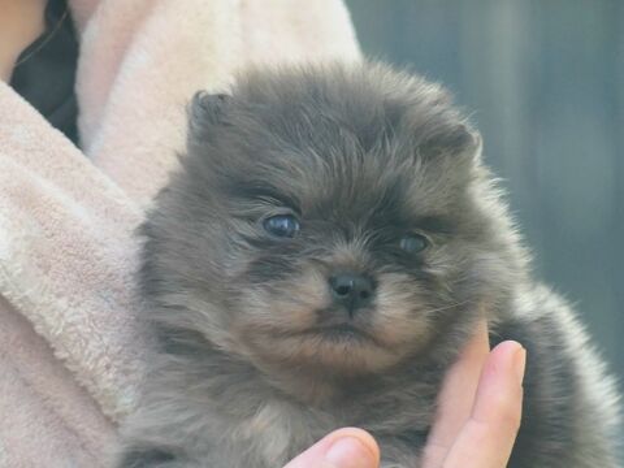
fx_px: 14583
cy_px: 234
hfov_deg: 2.5
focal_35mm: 809
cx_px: 312
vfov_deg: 1.8
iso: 160
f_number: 2.8
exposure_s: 1/125
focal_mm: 108
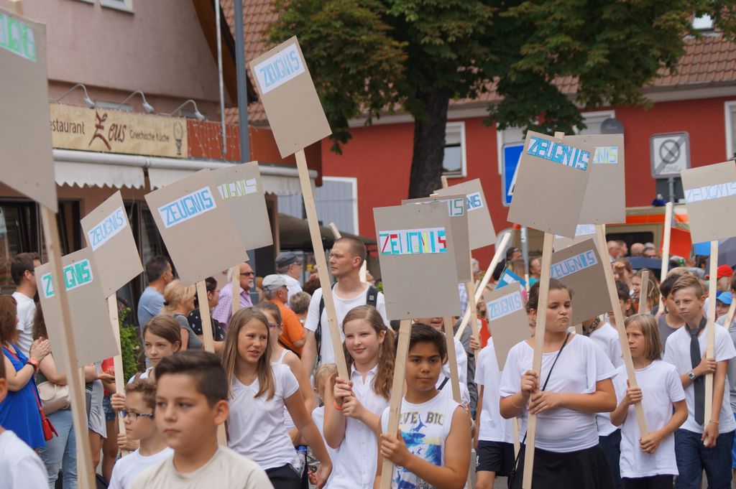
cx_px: 368
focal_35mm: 82
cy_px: 244
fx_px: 1685
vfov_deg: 16.5
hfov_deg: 24.6
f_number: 4.5
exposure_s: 1/320
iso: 100
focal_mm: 55
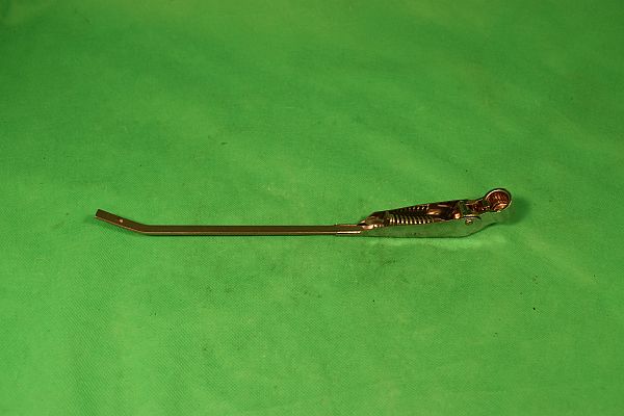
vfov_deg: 36.9
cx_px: 312
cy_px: 208
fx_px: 624
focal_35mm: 36
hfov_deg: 53.1
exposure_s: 1/250
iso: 320
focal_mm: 24
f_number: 8
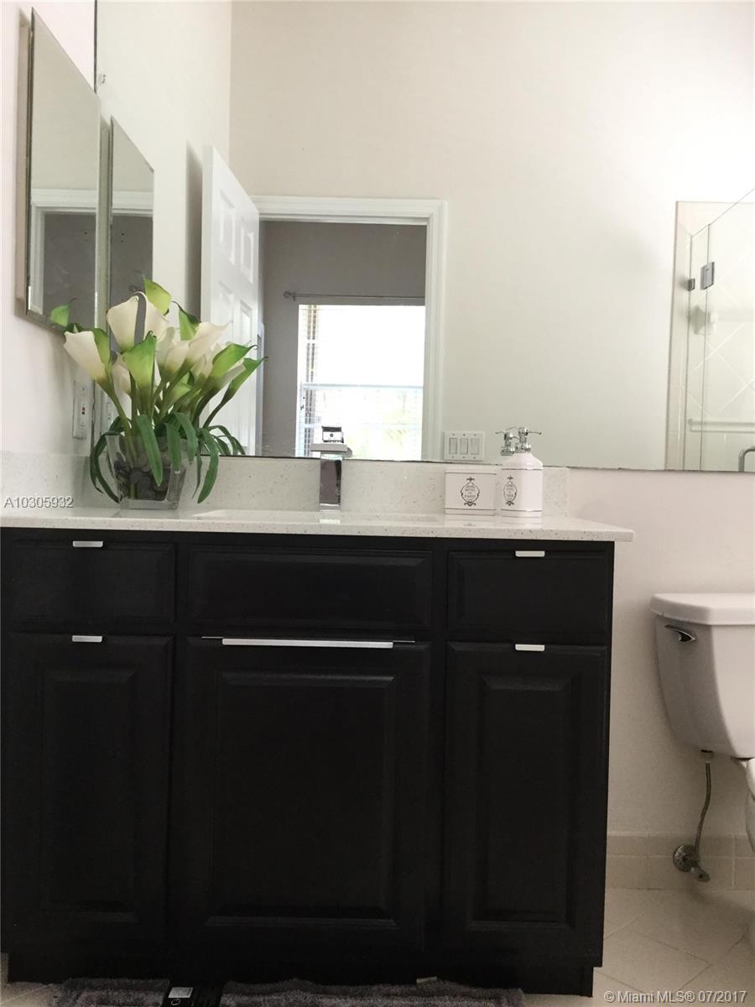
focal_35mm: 31
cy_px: 504
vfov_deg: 58.4
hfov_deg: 45.4
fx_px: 902
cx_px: 378
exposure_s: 1/30
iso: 64
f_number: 2.4
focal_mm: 3.3
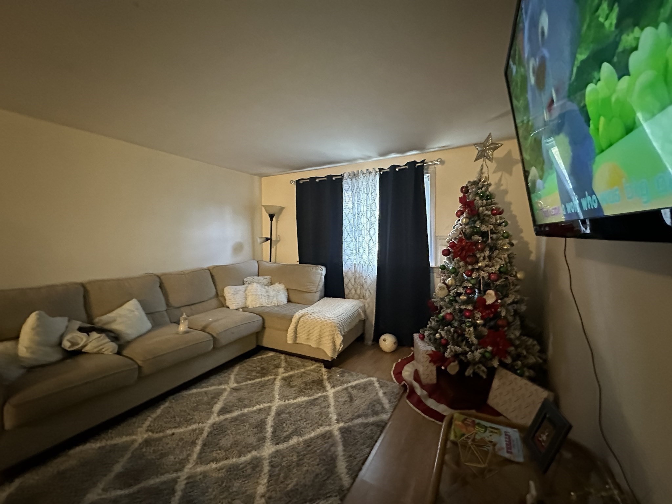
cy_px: 252
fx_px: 272
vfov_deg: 85.7
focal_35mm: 14
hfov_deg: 102.1
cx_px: 336
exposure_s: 1/40
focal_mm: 2.22
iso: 1250
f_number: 2.2
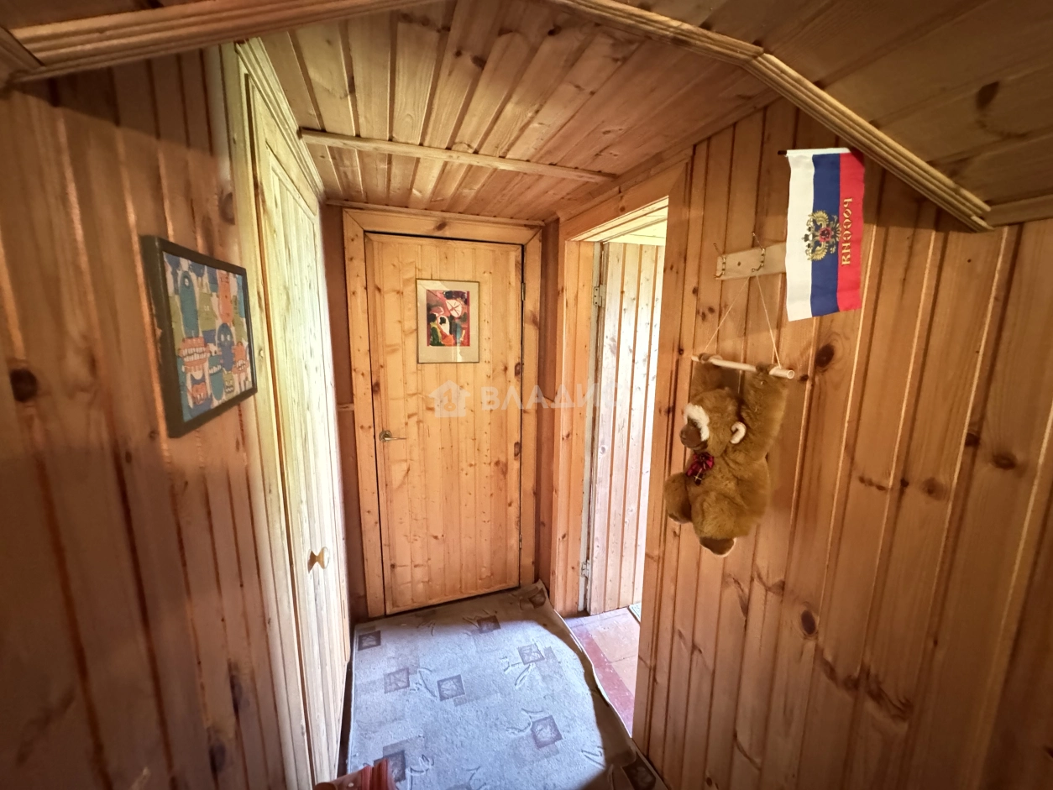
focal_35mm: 14
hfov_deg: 102.1
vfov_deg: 85.7
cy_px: 395
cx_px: 526
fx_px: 426
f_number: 2.2
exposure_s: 1/25
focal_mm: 2.22
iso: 2500
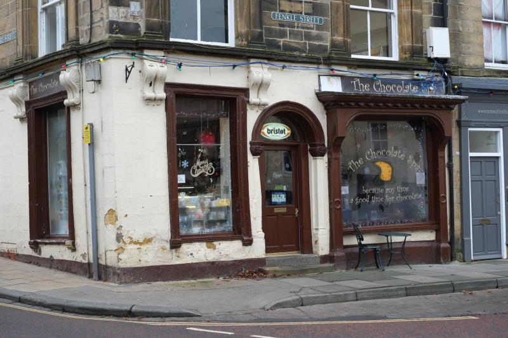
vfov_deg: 25.5
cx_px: 254
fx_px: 748
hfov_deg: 37.5
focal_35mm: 53
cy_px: 169
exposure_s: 1/150
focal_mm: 35
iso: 200
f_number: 2.8
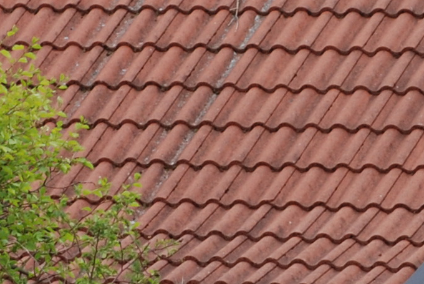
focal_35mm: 726
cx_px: 392
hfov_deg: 2.8
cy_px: 66
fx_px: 8558
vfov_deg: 1.9
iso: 200
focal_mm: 85
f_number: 5.6
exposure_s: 1/320
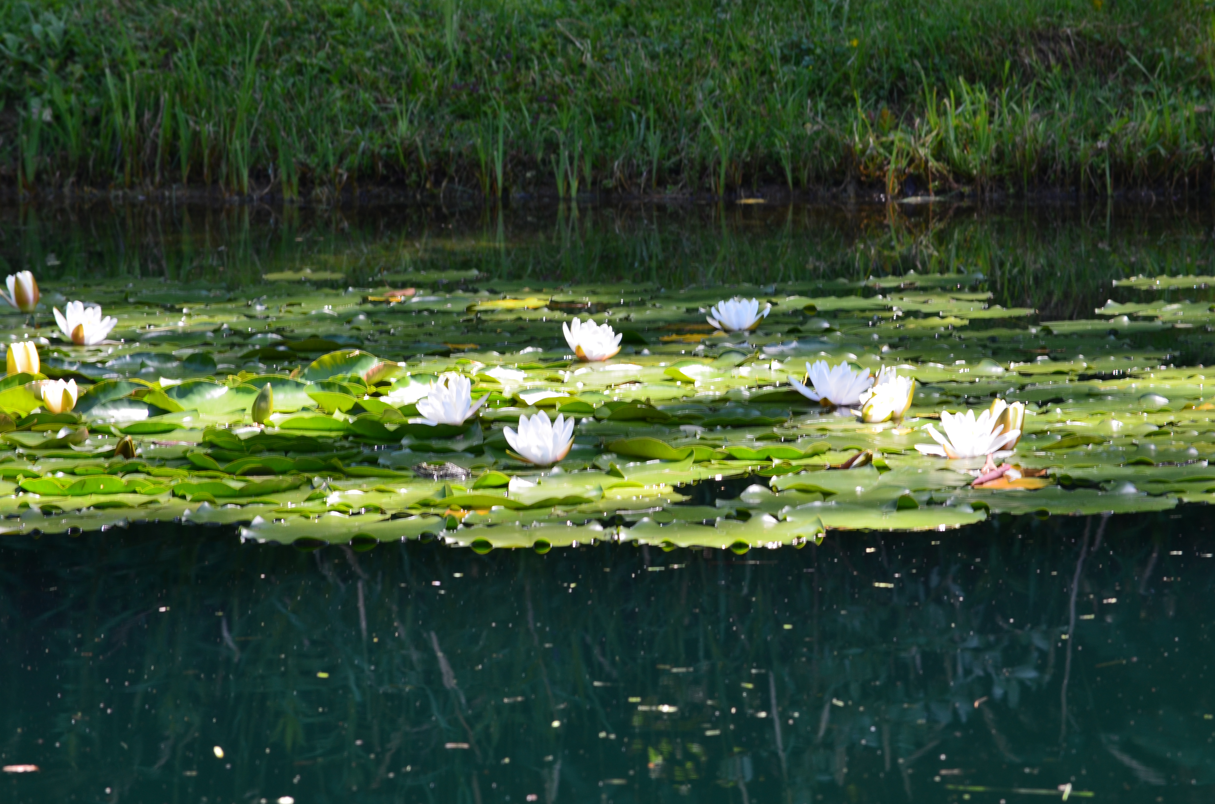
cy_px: 402
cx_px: 608
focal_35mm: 450
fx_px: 15156
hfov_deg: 4.6
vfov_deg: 3.0
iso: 200
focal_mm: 300
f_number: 10
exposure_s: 1/60
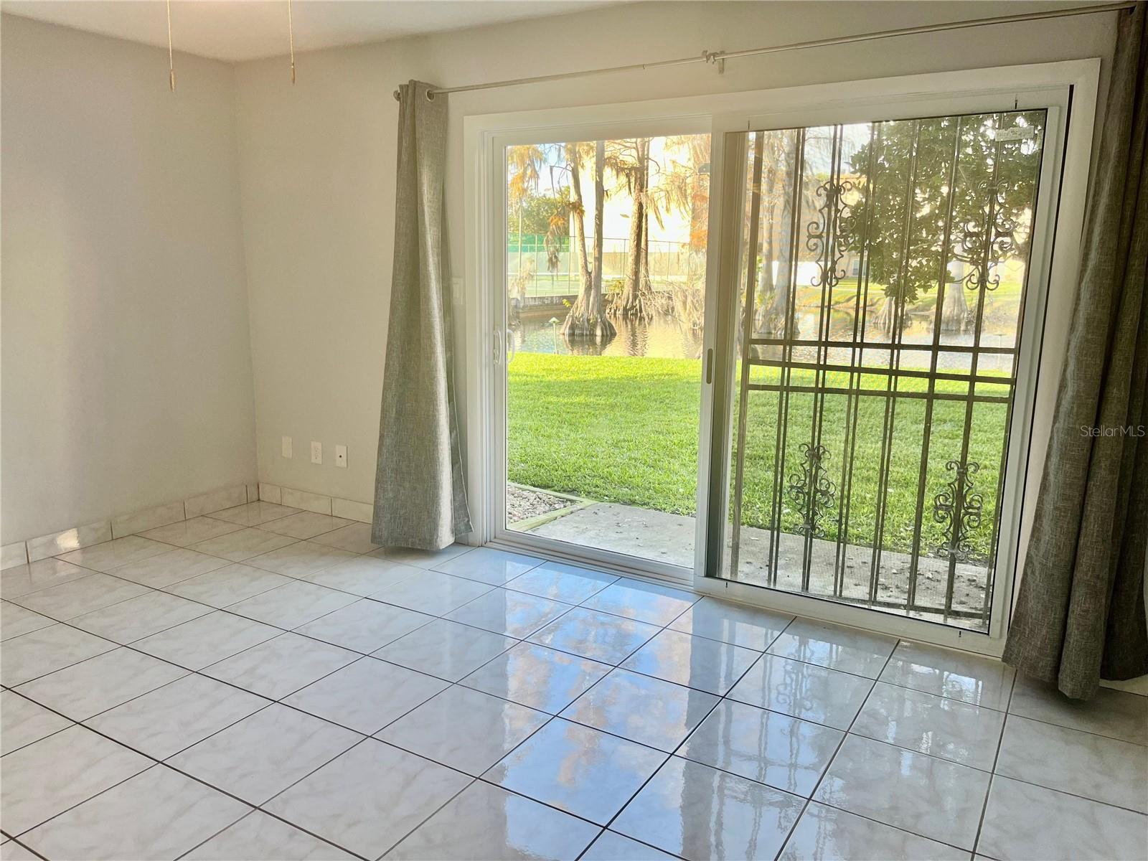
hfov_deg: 67.3
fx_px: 862
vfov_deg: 53.1
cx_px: 574
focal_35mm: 26
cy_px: 430
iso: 50
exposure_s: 1/164
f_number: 1.6
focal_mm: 5.1
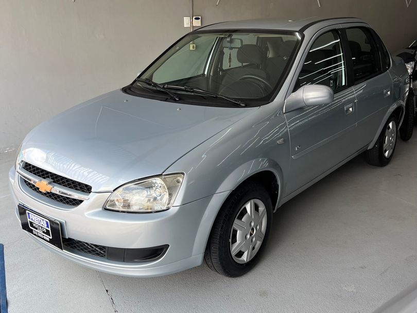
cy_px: 156
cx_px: 208
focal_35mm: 26
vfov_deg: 53.1
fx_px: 313
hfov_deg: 67.3
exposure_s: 1/397
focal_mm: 5.7
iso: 50
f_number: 1.5
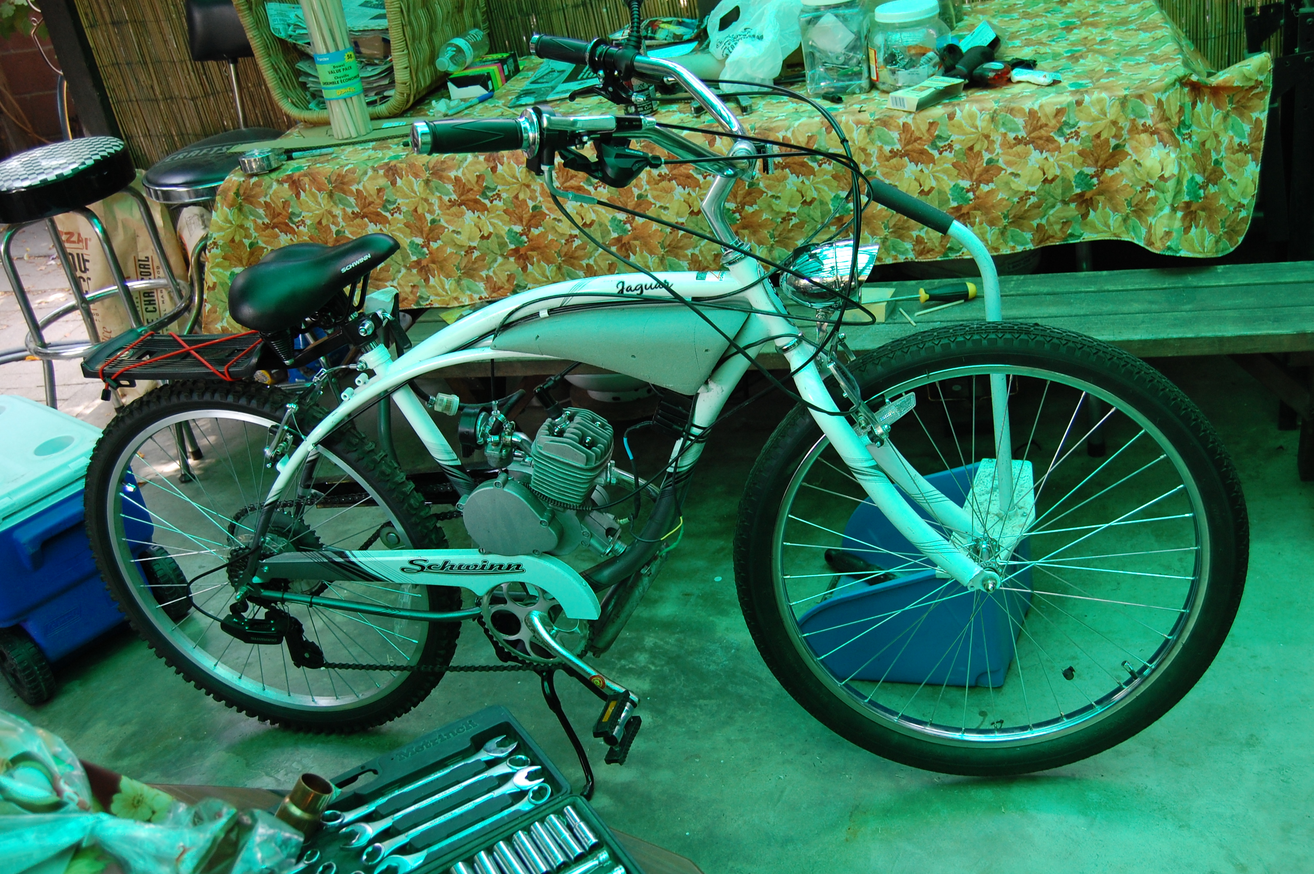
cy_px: 437
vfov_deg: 34.1
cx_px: 657
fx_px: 1422
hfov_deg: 49.6
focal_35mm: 39
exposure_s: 1/60
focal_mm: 26
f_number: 4.5
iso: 400
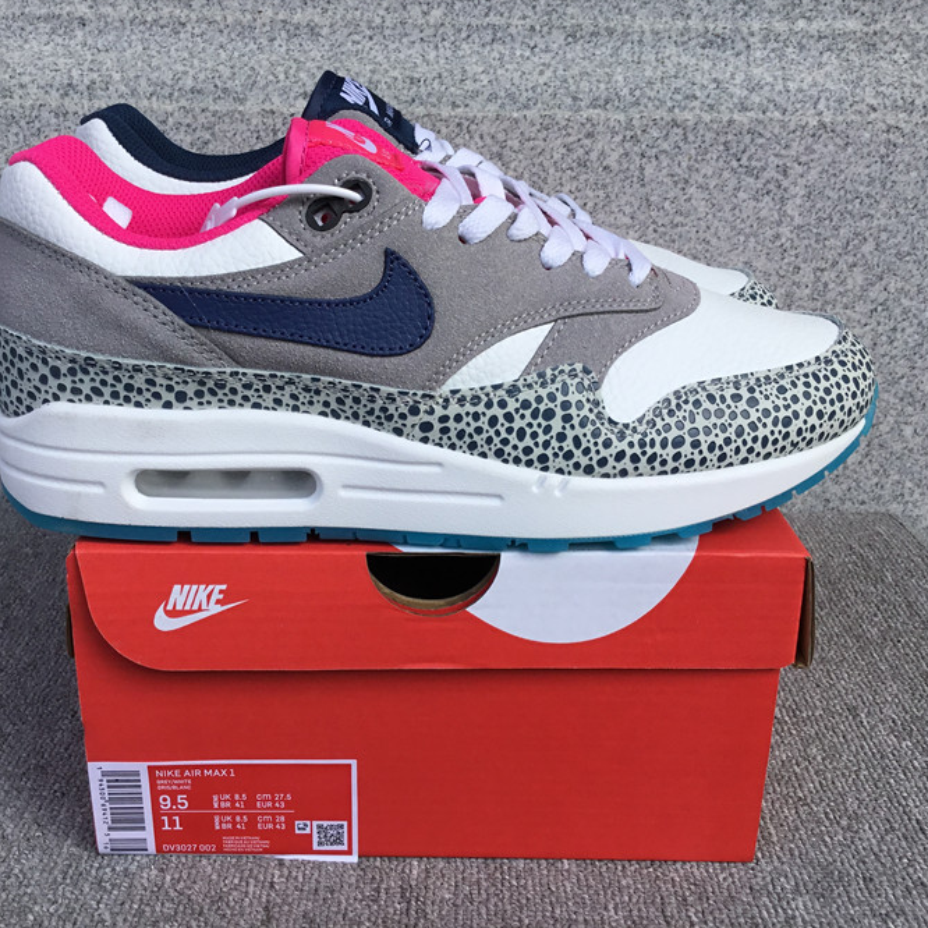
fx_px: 1122
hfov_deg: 44.9
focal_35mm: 37
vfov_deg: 44.9
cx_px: 425
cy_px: 462
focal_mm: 3.3
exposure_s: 1/617
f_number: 2.4
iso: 25
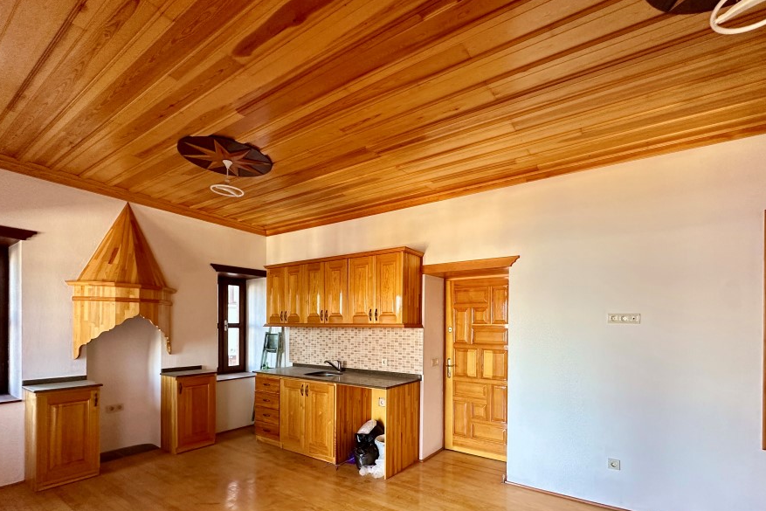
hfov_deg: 93.1
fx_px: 362
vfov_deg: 69.0
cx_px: 410
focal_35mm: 17
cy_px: 328
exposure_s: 1/99
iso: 250
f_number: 2.2
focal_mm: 2.22
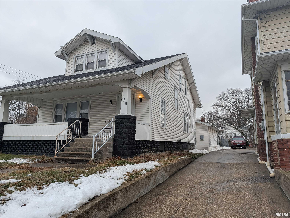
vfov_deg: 56.9
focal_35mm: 24
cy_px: 109
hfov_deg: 71.5
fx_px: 201
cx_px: 145
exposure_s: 1/141
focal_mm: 6.9
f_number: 1.68
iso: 24
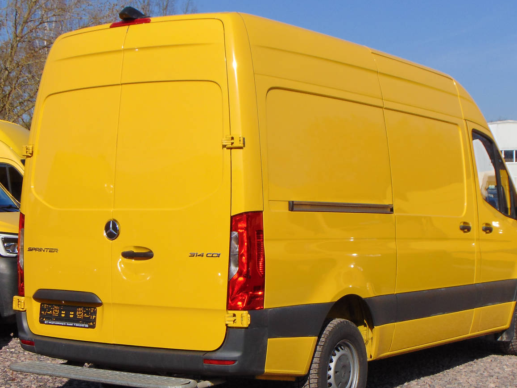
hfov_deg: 28.2
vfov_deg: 21.3
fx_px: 1031
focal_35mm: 69
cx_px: 261
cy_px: 232
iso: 80
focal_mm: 9
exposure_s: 1/320
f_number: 9
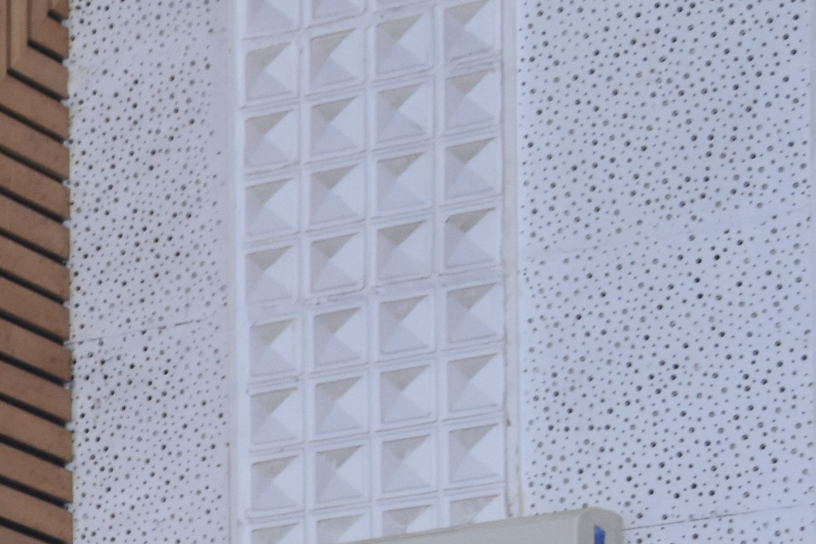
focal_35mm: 199
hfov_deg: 9.7
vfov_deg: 6.7
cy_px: 1088
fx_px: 4511
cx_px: -723
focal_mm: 30
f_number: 4.2
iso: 800
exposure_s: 1/125
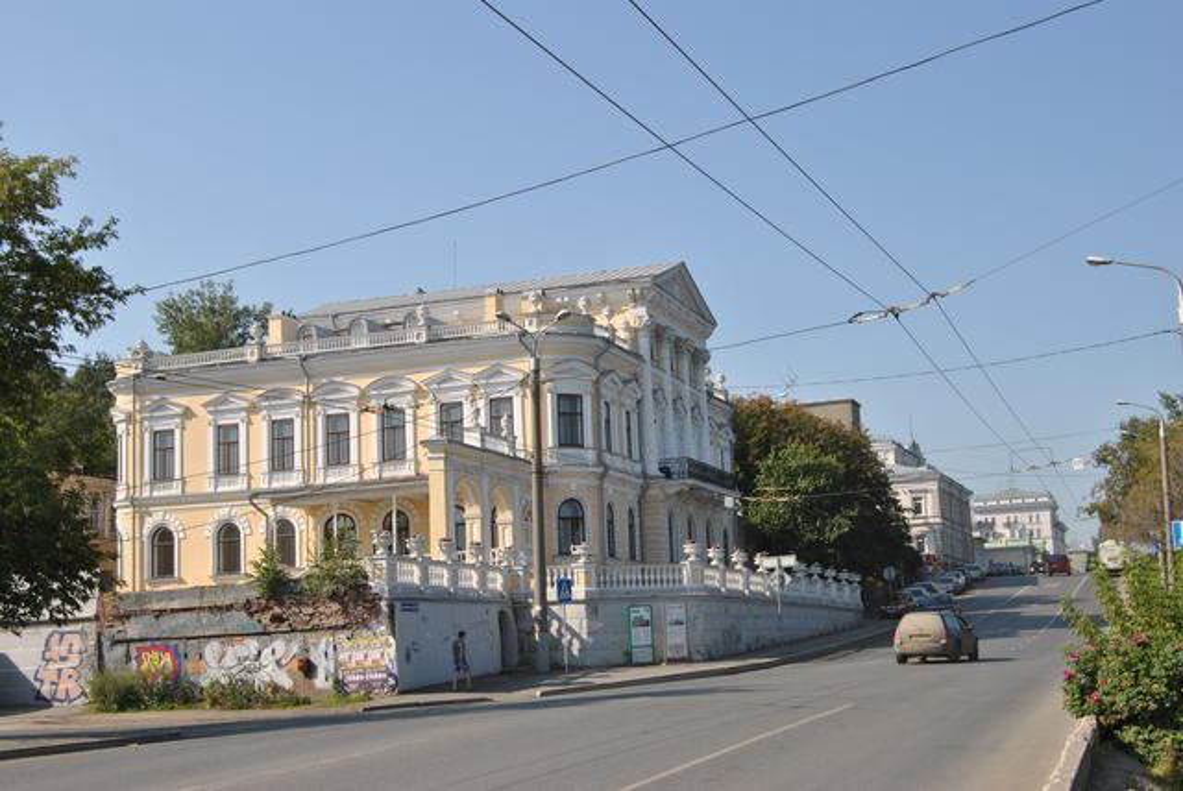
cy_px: 396
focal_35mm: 46
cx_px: 592
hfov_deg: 42.3
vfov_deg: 29.0
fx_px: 1529
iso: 100
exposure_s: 1/250
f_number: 8
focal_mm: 31
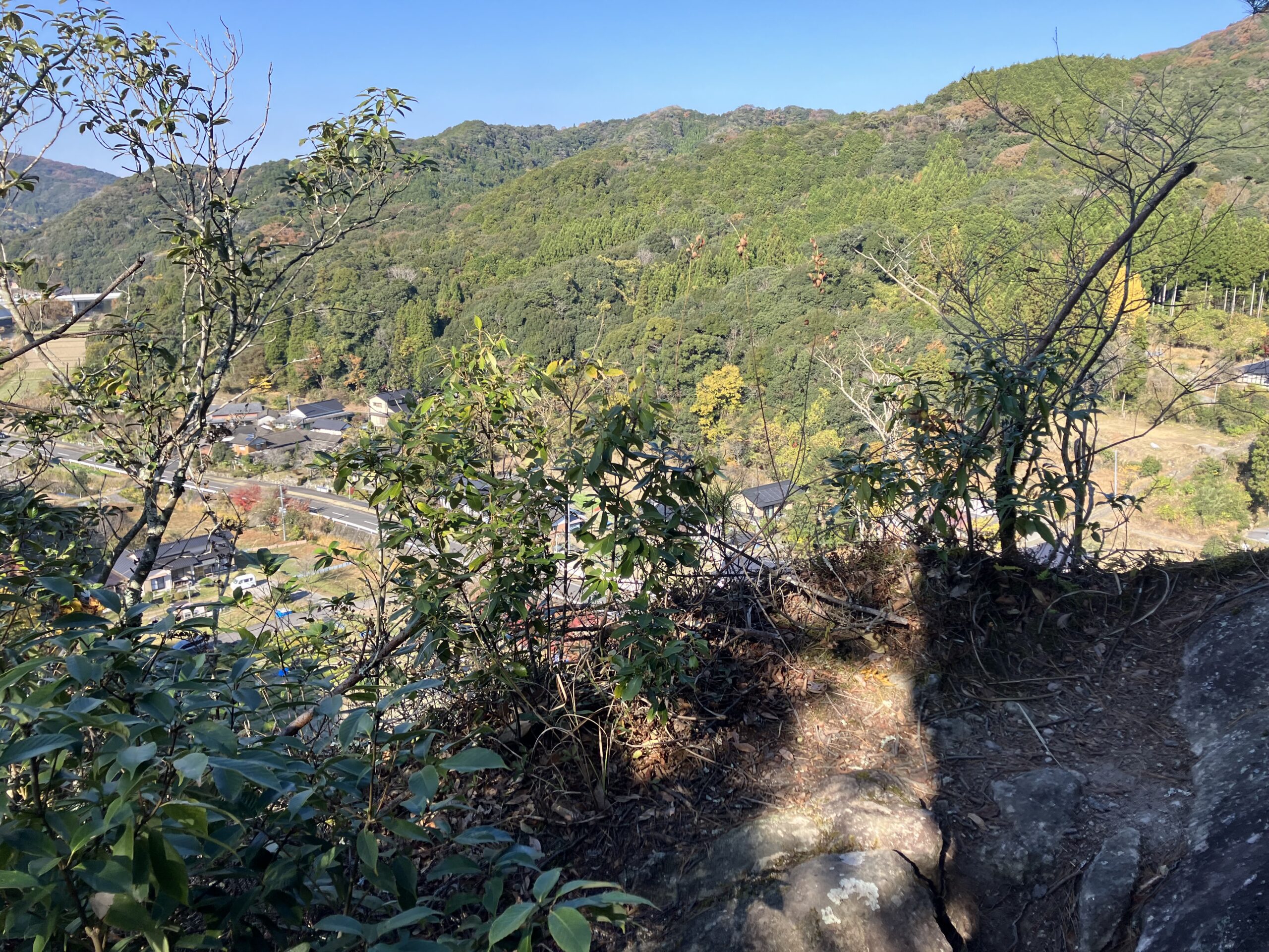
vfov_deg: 49.7
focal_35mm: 28
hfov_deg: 63.4
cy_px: 476
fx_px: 1026
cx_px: 634
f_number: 1.8
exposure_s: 1/639
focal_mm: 3.99
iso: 32
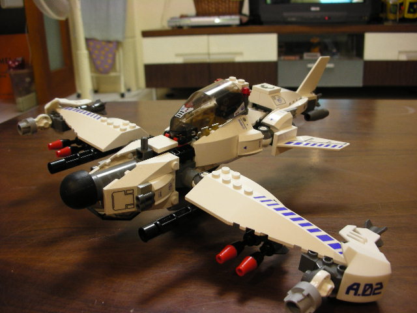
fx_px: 422
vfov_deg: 40.7
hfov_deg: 52.6
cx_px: 208
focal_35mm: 35
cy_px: 156
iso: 99
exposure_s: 1/3.9
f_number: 3
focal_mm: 5.8
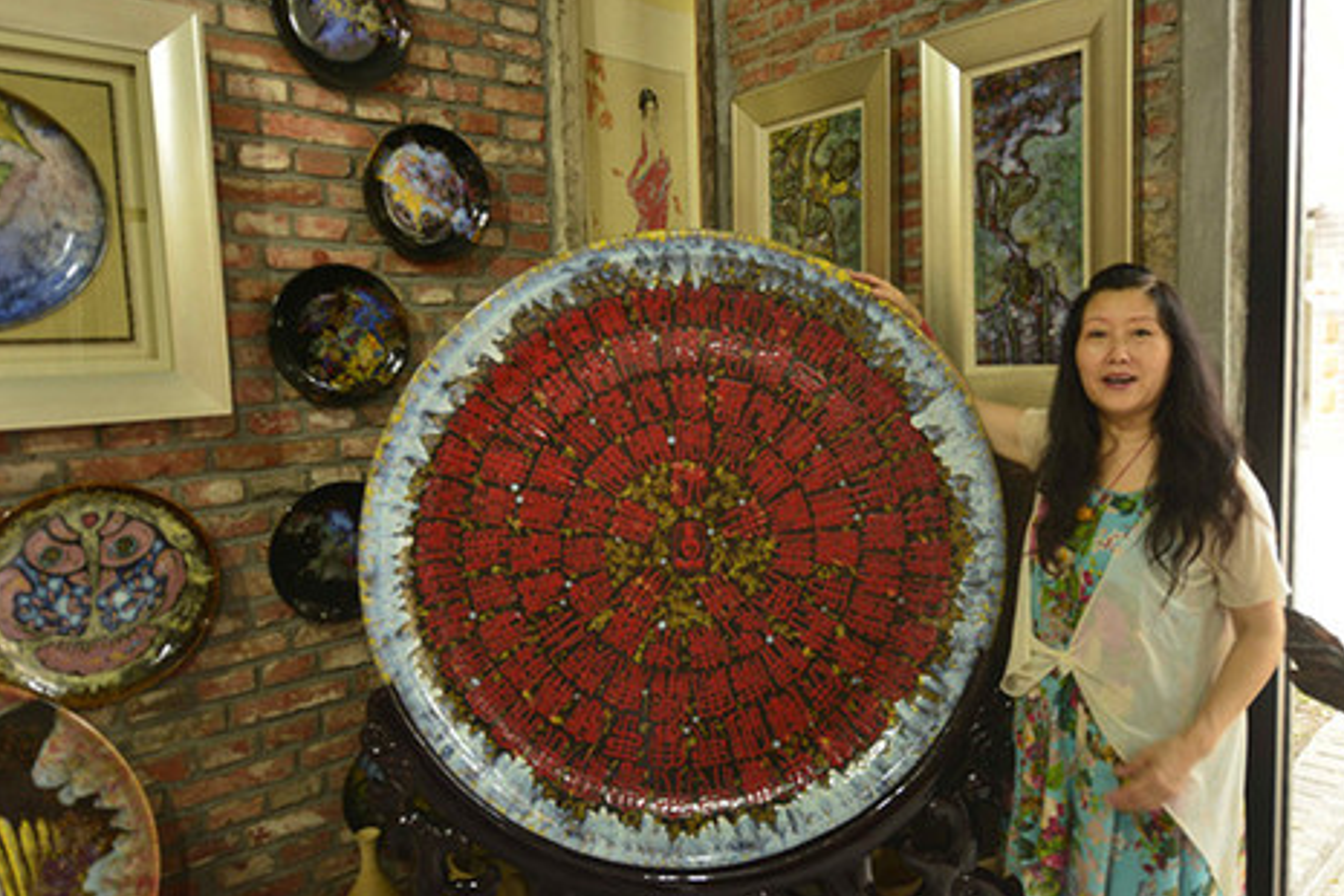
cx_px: 698
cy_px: 436
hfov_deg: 71.5
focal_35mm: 25
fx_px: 933
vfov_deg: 51.3
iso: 1000
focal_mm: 24
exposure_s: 1/40
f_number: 3.2
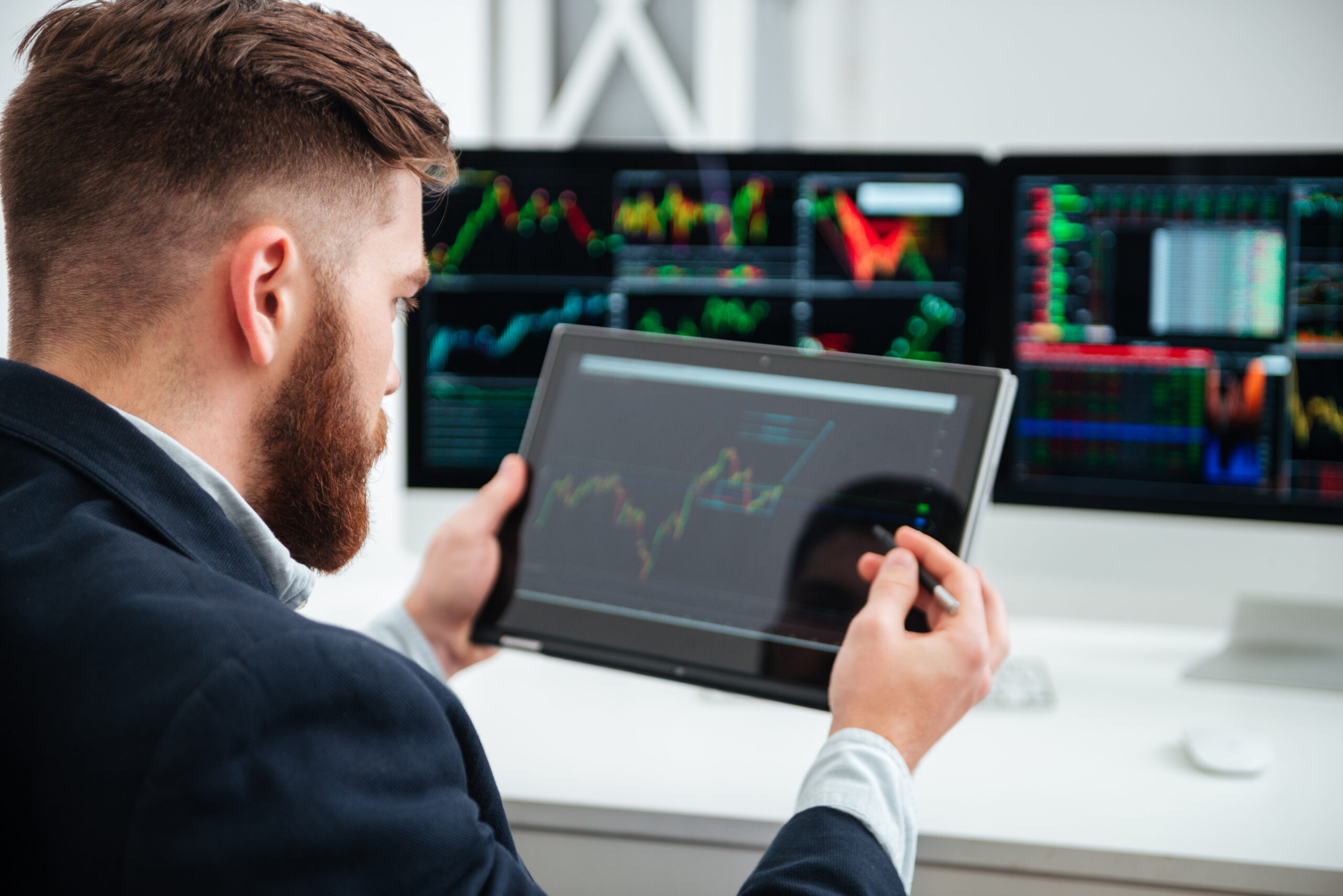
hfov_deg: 32.4
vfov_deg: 21.9
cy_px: 448
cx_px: 672
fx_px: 2314
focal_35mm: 62
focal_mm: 62
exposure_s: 1/125
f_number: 2.8
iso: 400
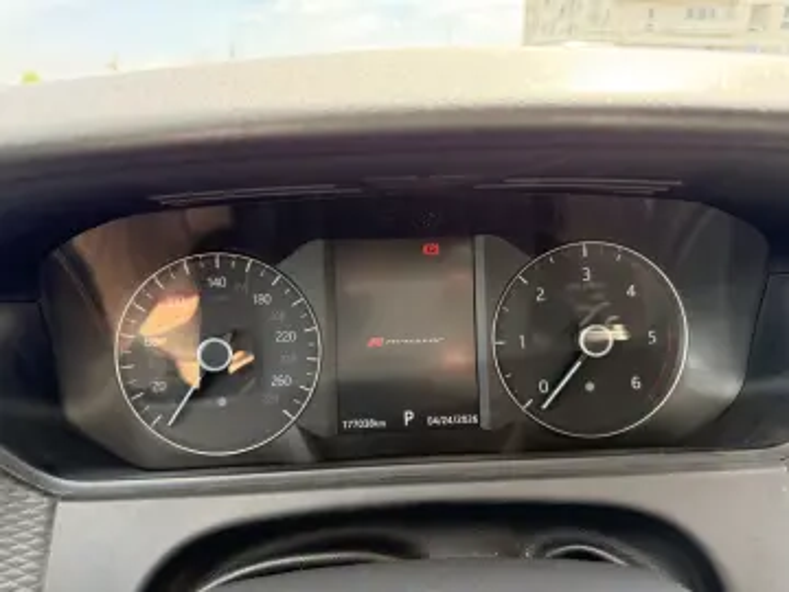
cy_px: 296
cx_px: 394
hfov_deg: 71.6
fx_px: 547
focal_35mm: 24
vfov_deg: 56.8
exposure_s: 1/243
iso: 160
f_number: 1.78
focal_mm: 6.76
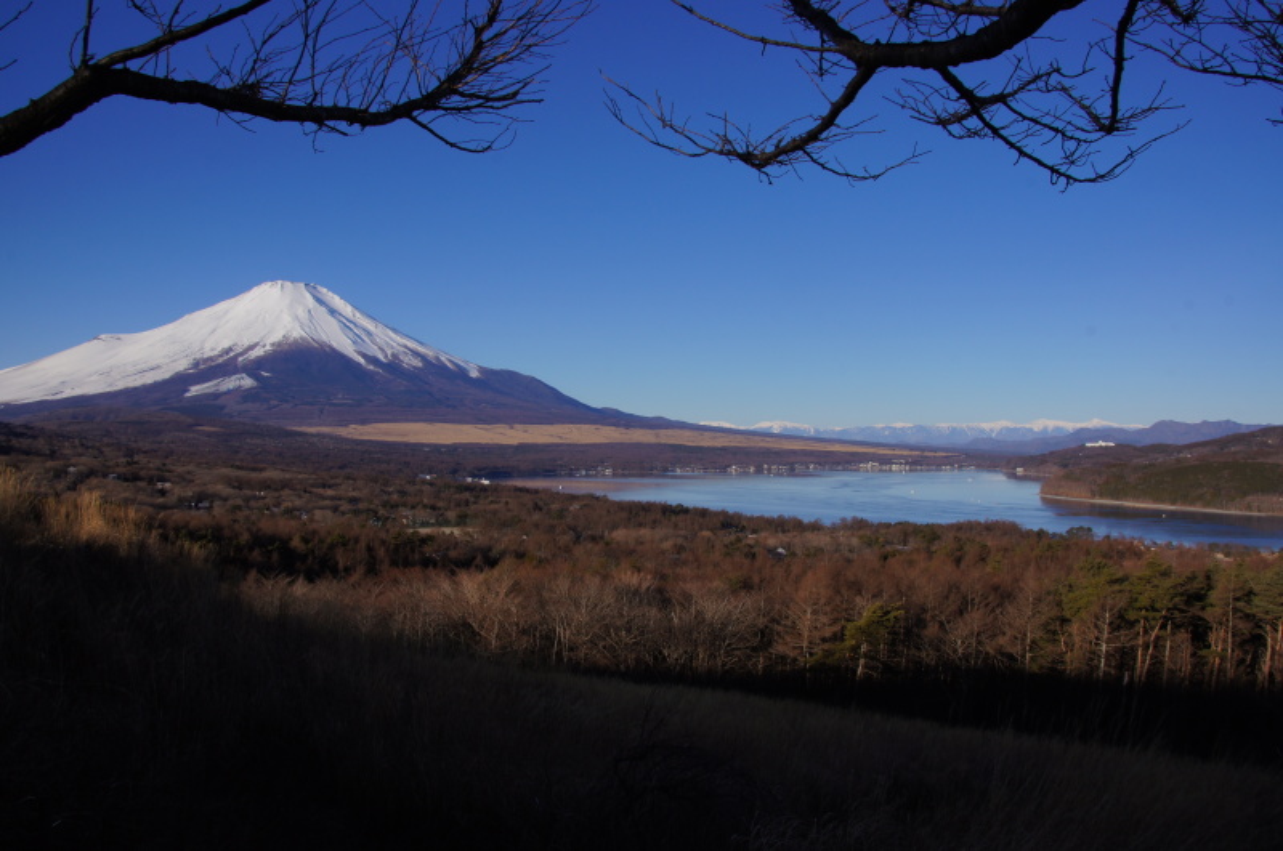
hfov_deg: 67.5
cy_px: 426
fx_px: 961
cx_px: 642
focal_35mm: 27
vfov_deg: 47.8
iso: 100
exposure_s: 1/125
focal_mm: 18
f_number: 16
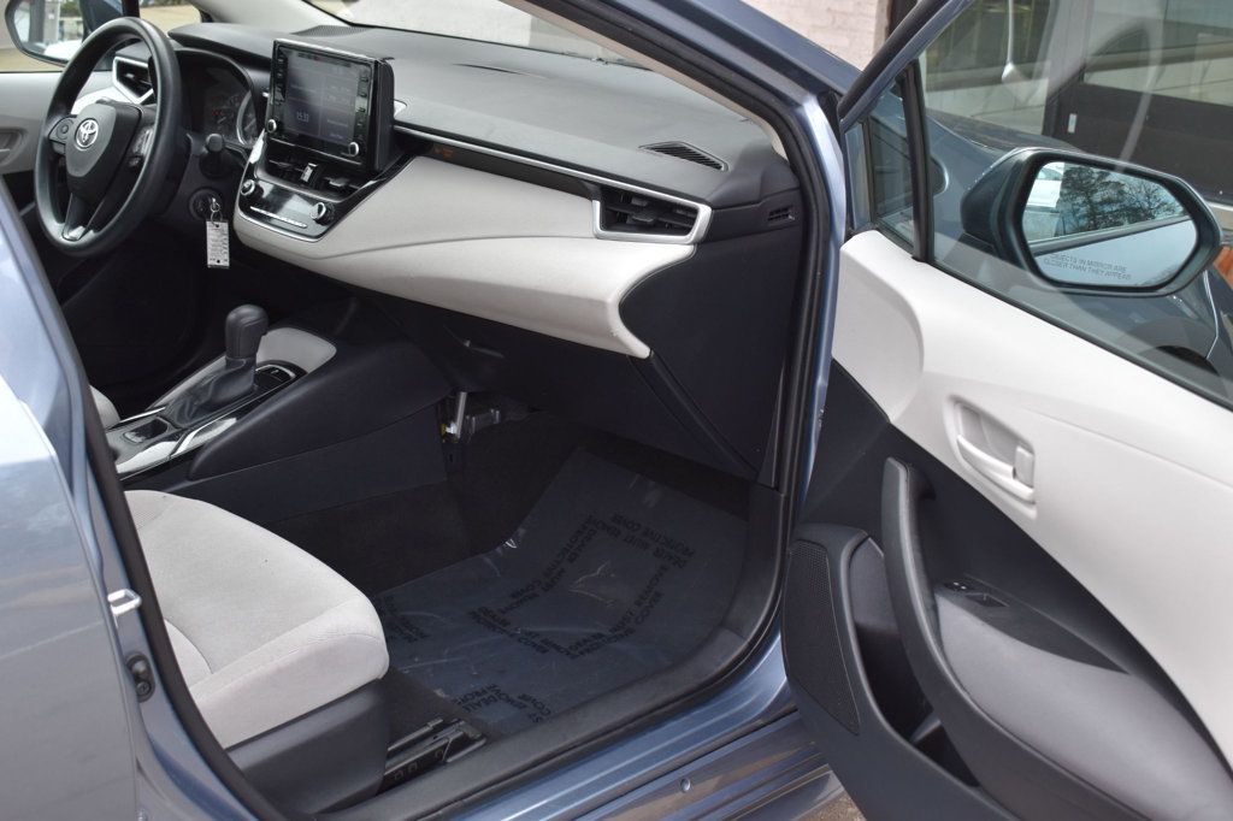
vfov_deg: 28.9
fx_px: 1592
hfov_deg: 42.3
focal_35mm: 46
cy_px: 410
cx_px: 616
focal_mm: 31
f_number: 6.3
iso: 400
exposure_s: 1/160
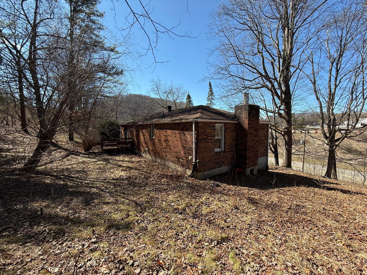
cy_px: 138
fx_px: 148
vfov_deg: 85.7
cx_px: 184
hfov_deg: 102.1
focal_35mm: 14
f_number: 2.2
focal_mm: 2.22
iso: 50
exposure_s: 1/760
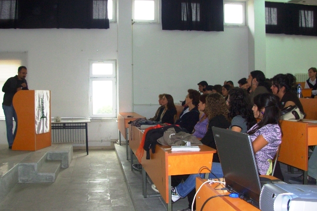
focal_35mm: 42
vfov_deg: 31.9
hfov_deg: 46.4
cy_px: 107
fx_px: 370
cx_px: 163
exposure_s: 1/69.8
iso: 109
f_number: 2.9
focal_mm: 6.3
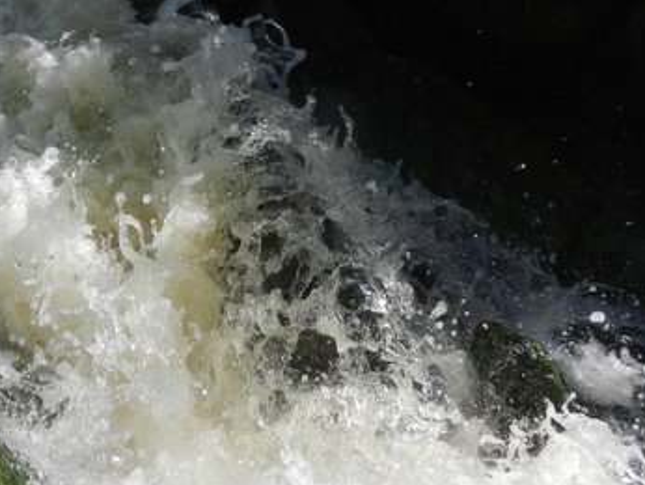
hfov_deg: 27.7
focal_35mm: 67
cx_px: 45
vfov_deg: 21.8
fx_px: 1249
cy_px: 125
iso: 160
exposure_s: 1/1250
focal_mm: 5.1
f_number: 3.6
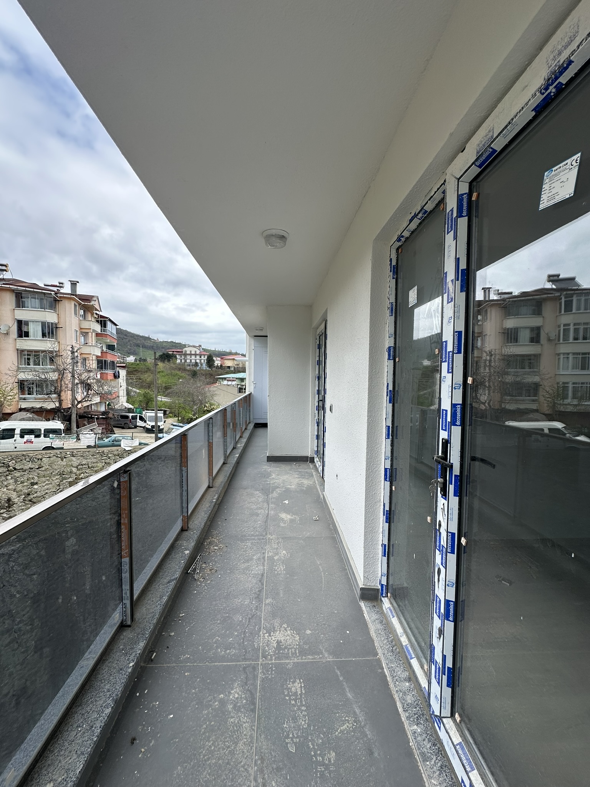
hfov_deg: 85.7
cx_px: 295
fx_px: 318
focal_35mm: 14
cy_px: 394
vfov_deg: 102.1
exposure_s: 1/658
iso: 40
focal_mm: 2.22
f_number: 2.2
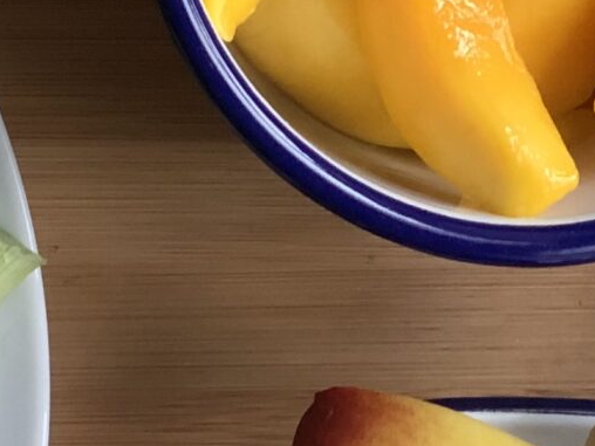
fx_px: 4503
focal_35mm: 262
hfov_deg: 7.4
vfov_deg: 5.7
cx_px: -399
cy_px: 344
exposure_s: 1/60
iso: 40
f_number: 2.4
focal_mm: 6
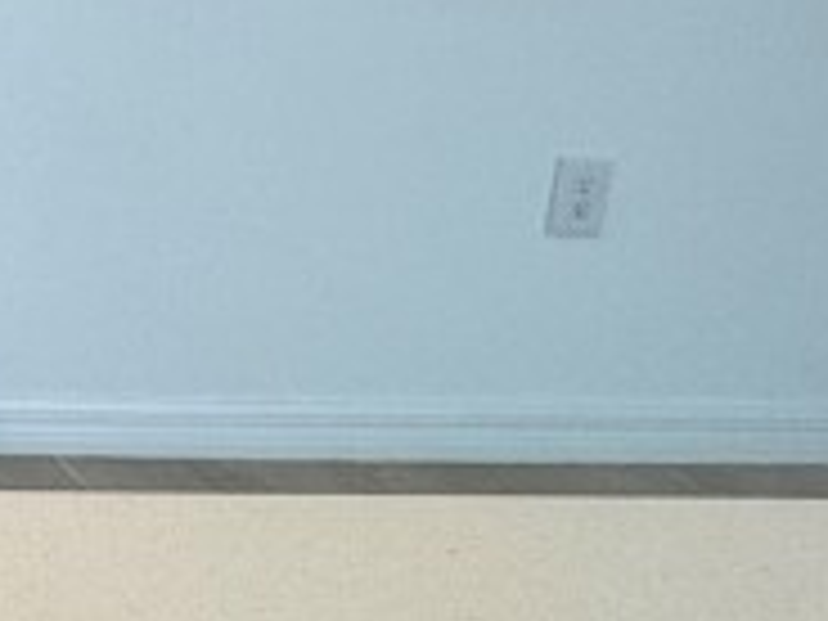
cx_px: -1102
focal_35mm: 78
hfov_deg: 15.4
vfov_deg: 17.1
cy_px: -302
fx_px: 1866
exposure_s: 1/120
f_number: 2.2
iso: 125
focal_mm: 2.22
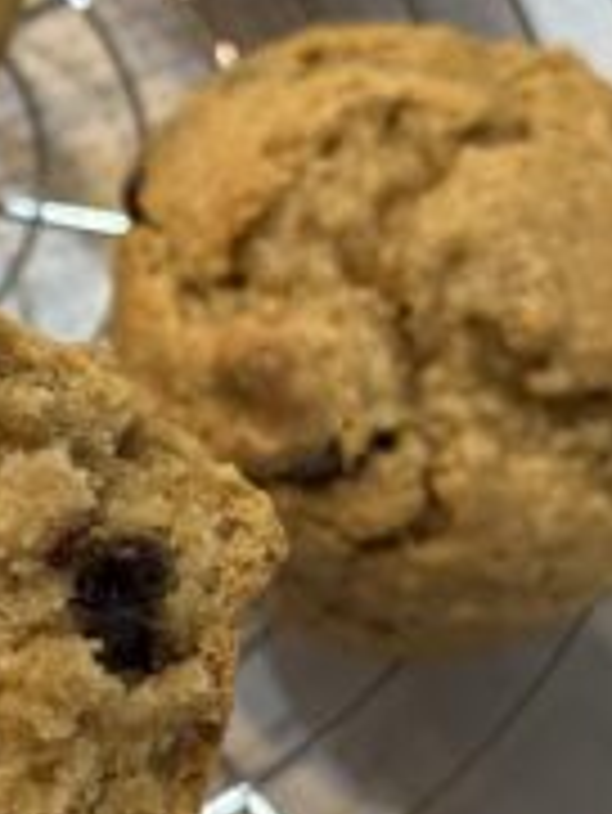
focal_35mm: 127
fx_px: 2990
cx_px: -180
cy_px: 310
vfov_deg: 15.5
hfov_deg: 11.4
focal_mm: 6.76
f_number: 1.78
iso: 160
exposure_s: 1/60
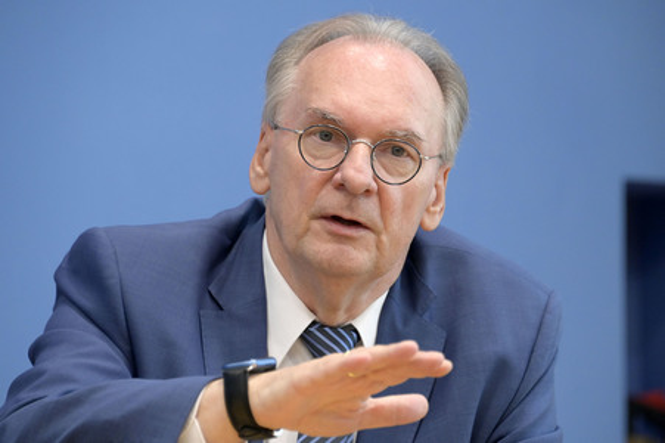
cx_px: 332
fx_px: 3876
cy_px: 222
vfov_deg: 6.5
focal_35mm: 210
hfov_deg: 9.8
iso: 5000
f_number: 5.6
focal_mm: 210
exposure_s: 1/500
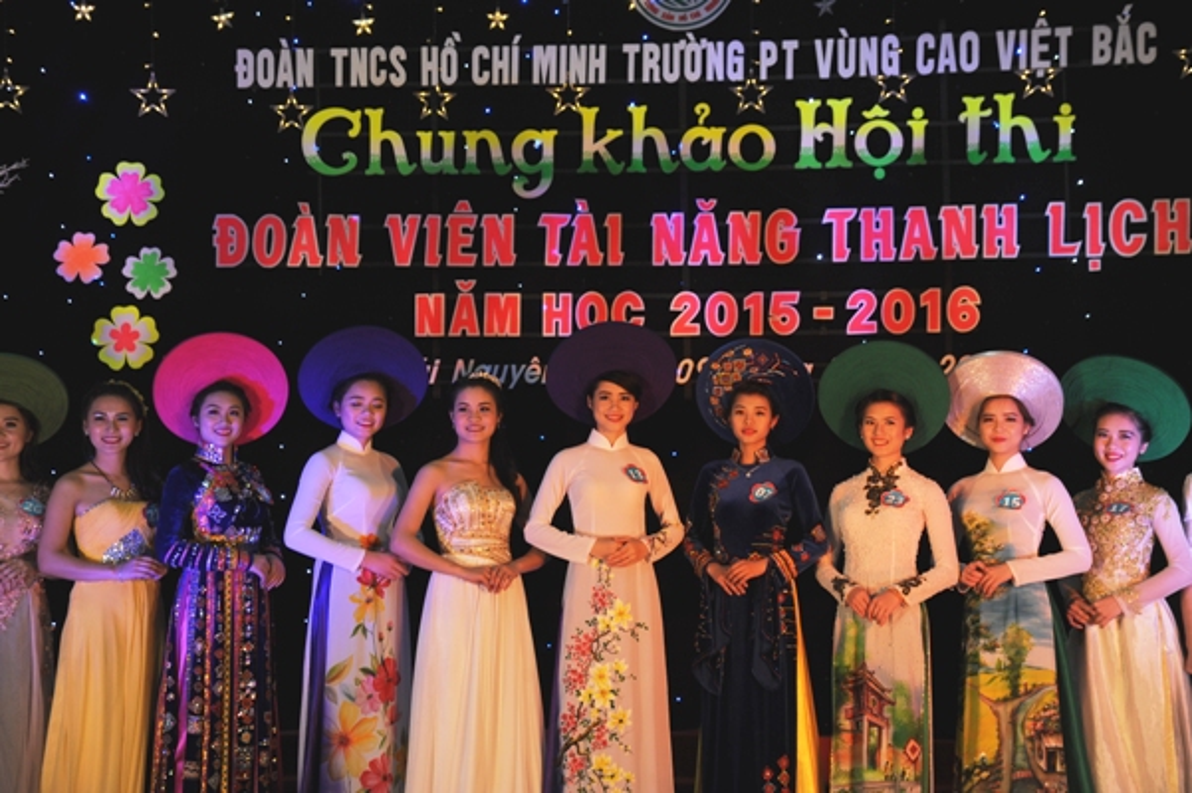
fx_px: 2813
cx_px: 596
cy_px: 396
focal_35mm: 85
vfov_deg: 16.1
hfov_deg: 23.9
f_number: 5.6
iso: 500
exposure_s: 1/60
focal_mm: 85
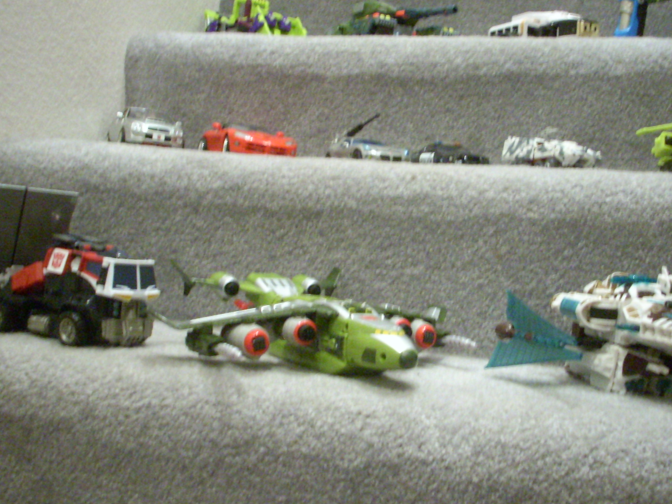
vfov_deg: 30.9
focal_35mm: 47
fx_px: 912
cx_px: 393
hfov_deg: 40.3
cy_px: 229
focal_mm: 6.2
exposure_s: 1/4
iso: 672
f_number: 2.8
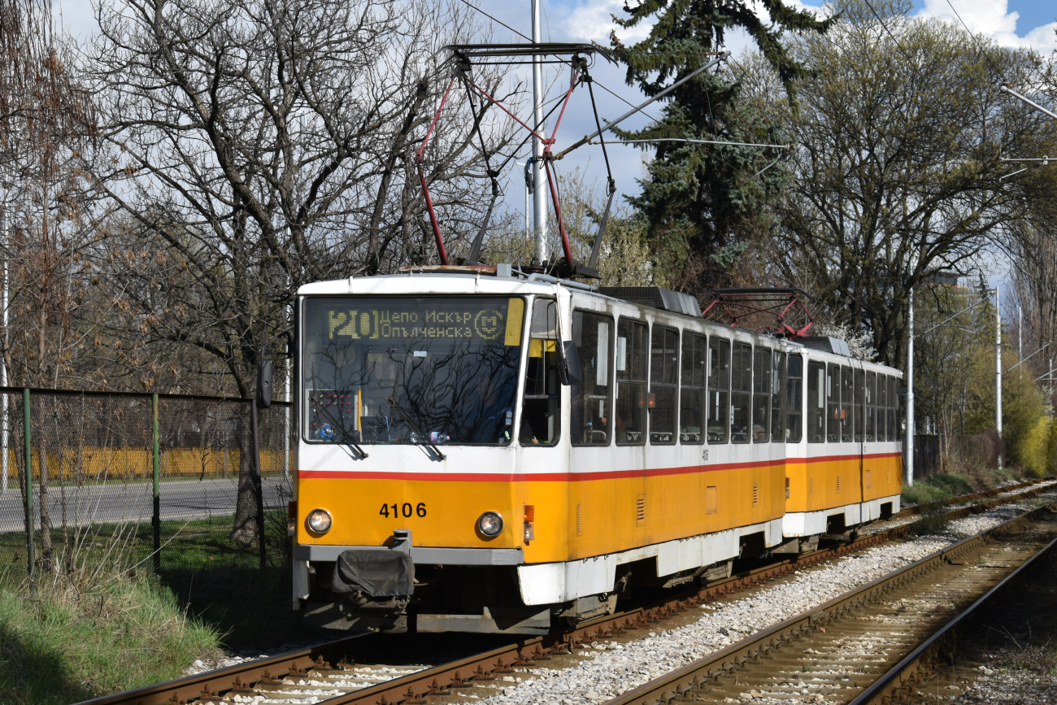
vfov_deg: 16.6
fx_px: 2422
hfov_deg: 24.6
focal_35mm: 82
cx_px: 528
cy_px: 352
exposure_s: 1/1667
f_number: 5.6
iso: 200
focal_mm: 55
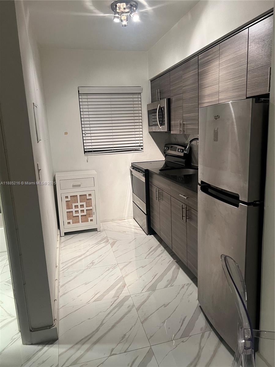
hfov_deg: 53.1
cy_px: 184
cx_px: 138
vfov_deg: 67.3
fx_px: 275
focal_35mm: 26
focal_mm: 5.7
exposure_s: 1/60
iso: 200
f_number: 1.5
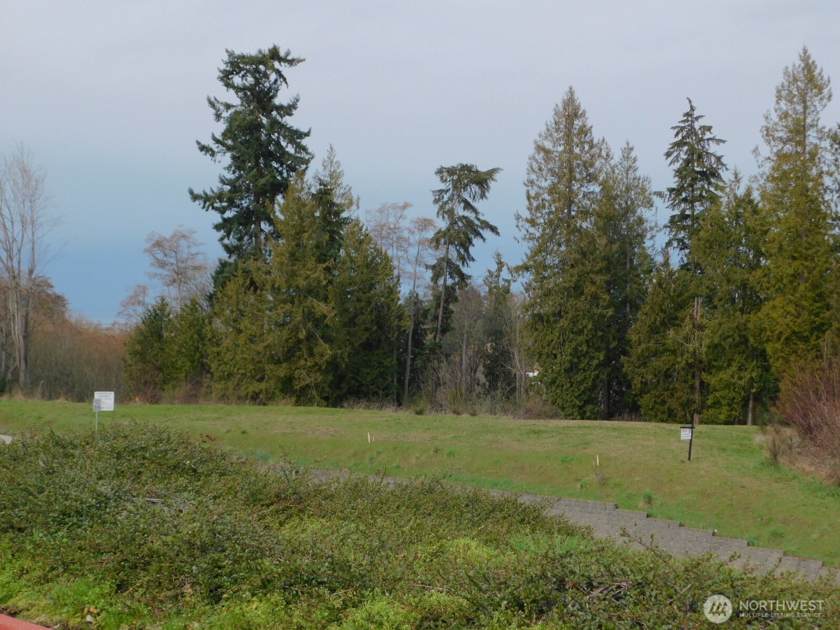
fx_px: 1432
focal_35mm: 59
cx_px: 420
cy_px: 315
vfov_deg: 24.8
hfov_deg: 32.7
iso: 125
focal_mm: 10.4
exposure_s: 1/1000
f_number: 4
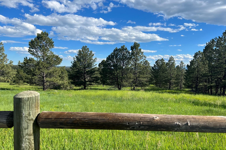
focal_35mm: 28
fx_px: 176
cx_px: 114
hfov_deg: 65.5
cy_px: 81
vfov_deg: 46.4
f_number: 1.5
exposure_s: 1/3460
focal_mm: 5.7
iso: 50
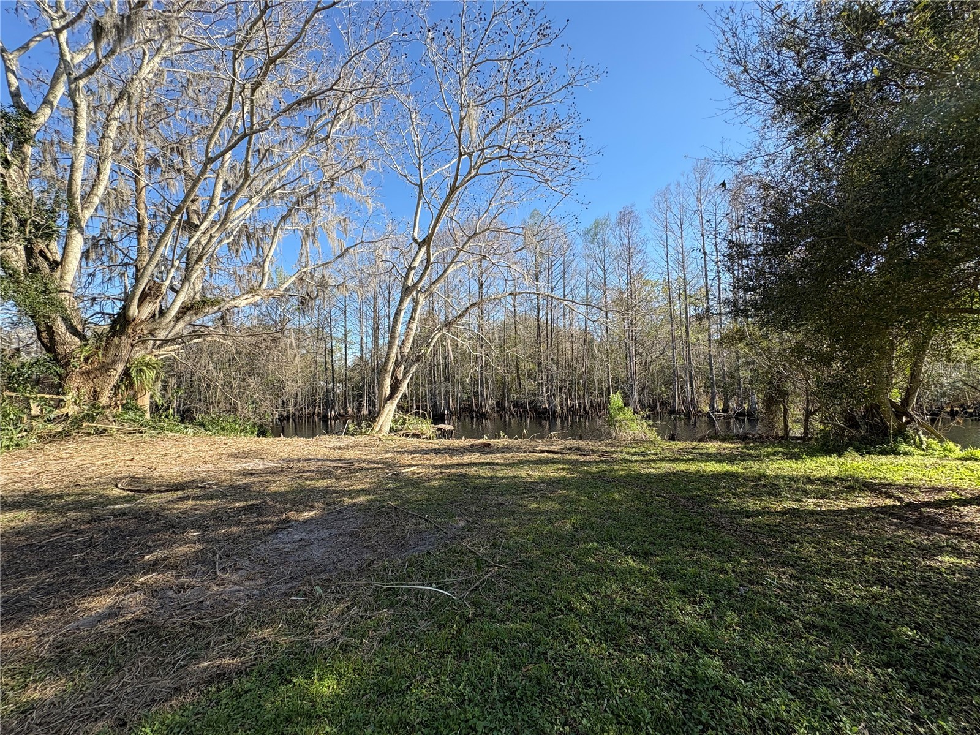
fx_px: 396
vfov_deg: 85.7
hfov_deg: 102.1
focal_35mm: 14
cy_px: 368
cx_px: 490
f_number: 2.2
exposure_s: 1/787
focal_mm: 2.22
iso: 40
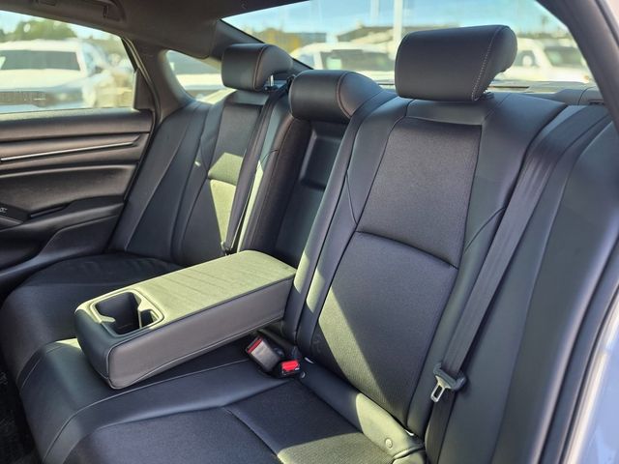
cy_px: 232
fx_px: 411
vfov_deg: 58.9
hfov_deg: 73.9
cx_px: 310
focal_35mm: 23
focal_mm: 6.3
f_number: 1.7
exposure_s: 1/180
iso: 160
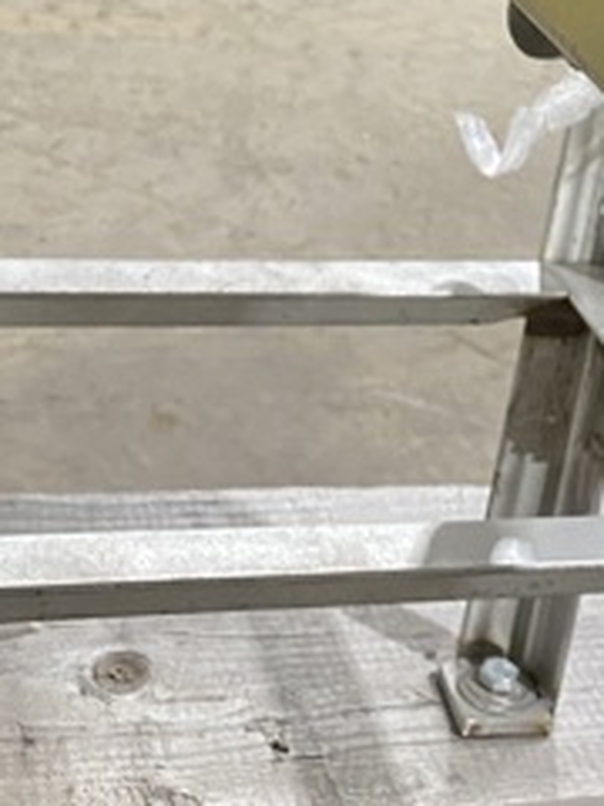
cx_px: 634
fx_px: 2047
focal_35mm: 88
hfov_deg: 16.4
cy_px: -354
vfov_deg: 19.7
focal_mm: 4.25
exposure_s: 1/60
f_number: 1.8
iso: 400
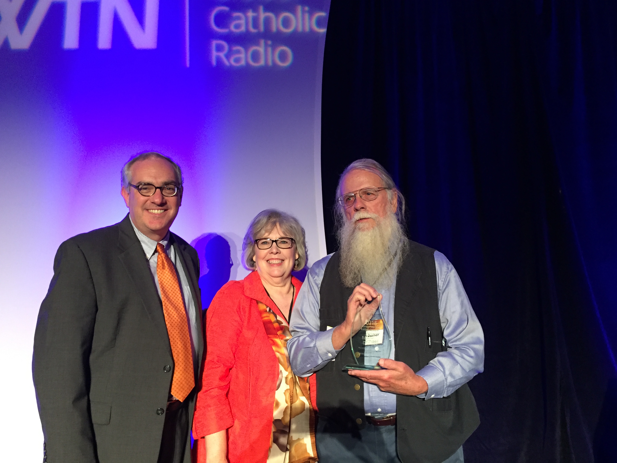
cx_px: 308
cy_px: 232
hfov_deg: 61.7
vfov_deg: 48.2
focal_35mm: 29
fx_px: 517
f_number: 2.2
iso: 160
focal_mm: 4.15
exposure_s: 1/30
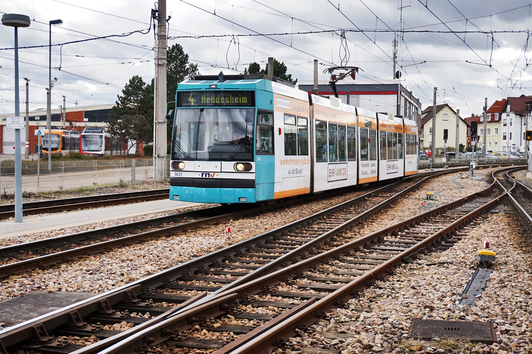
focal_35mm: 51
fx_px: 753
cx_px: 266
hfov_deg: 38.9
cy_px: 177
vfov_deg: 26.4
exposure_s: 1/2000
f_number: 5
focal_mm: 34
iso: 640
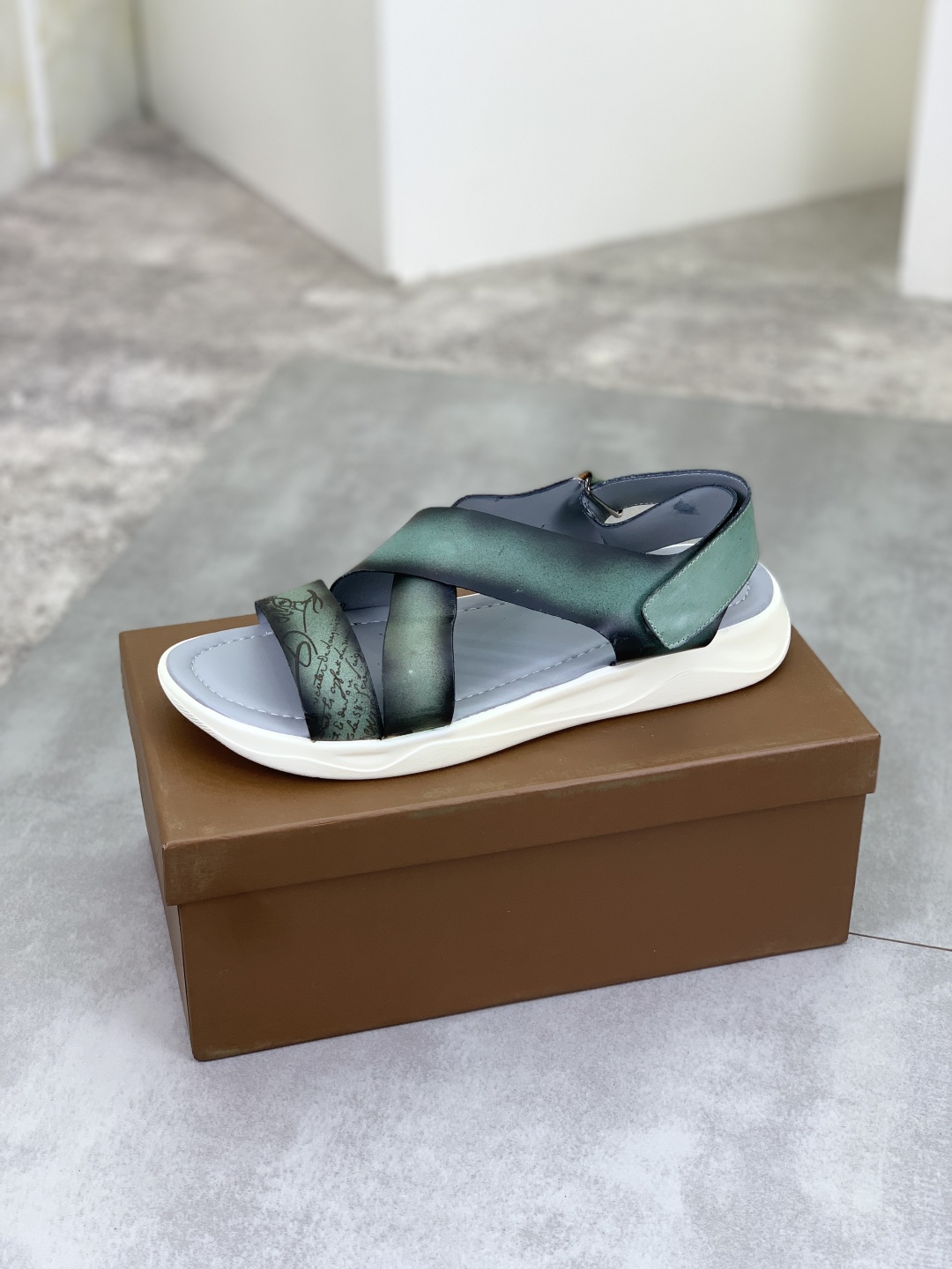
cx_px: 476
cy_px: 634
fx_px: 1907
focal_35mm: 52
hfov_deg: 28.0
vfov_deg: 36.8
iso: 20
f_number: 2.4
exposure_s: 1/100
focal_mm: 6
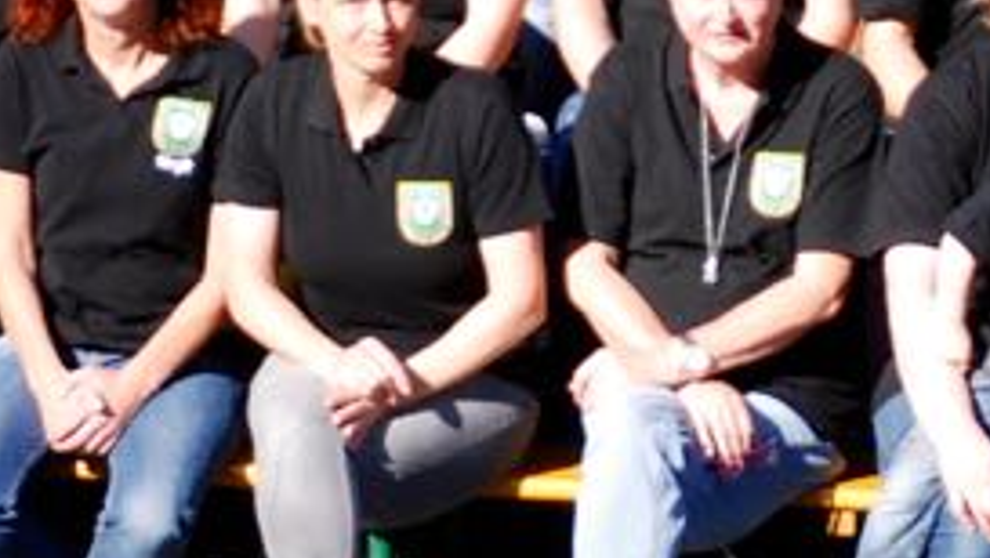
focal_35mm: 516
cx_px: 801
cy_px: -223
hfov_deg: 4.2
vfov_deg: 2.4
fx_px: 13555
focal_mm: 70
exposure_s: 1/400
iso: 200
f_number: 5.6
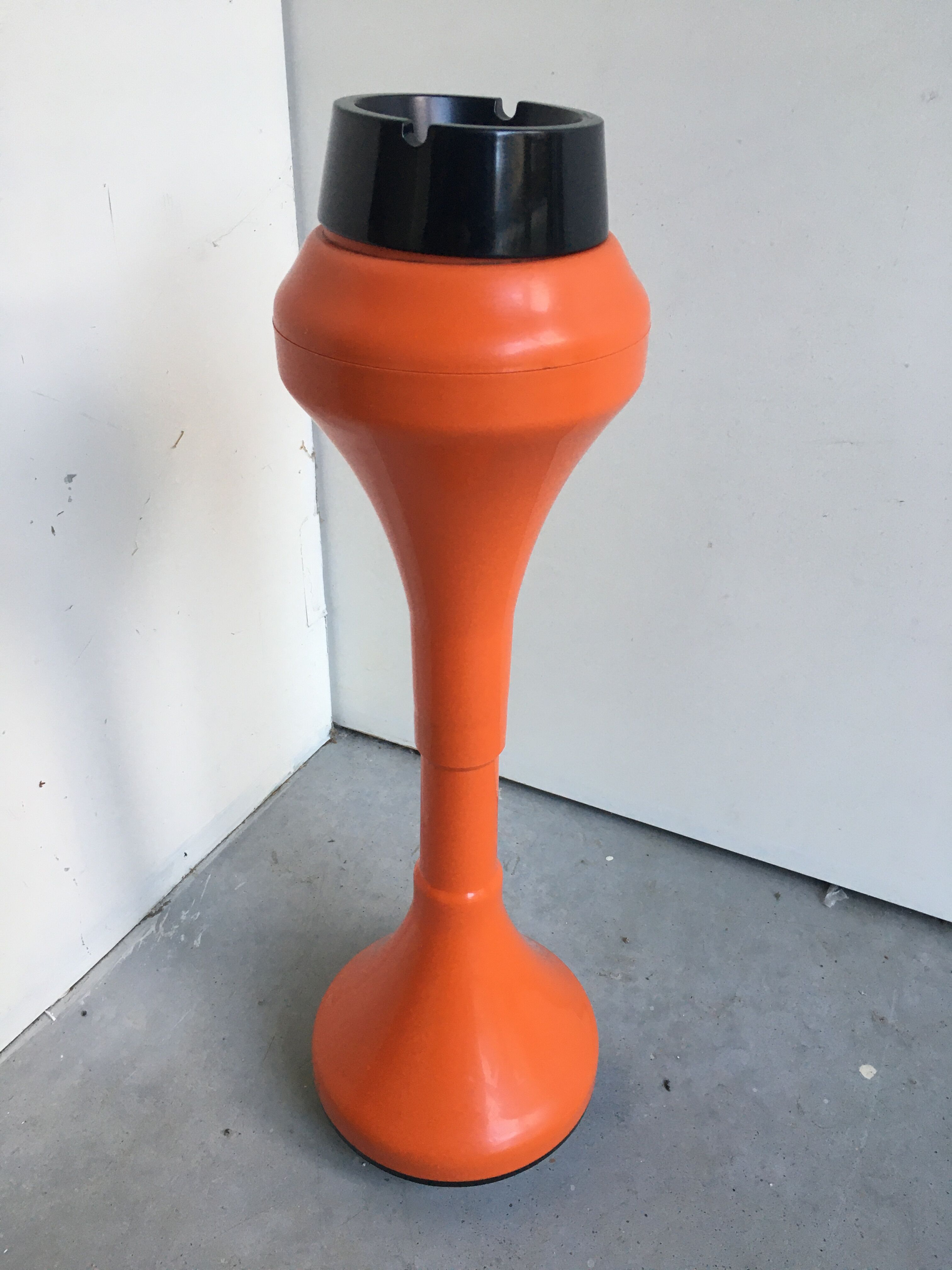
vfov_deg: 61.7
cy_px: 635
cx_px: 476
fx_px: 1063
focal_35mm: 29
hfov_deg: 48.2
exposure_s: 1/33
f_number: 2.2
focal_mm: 4.15
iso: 50
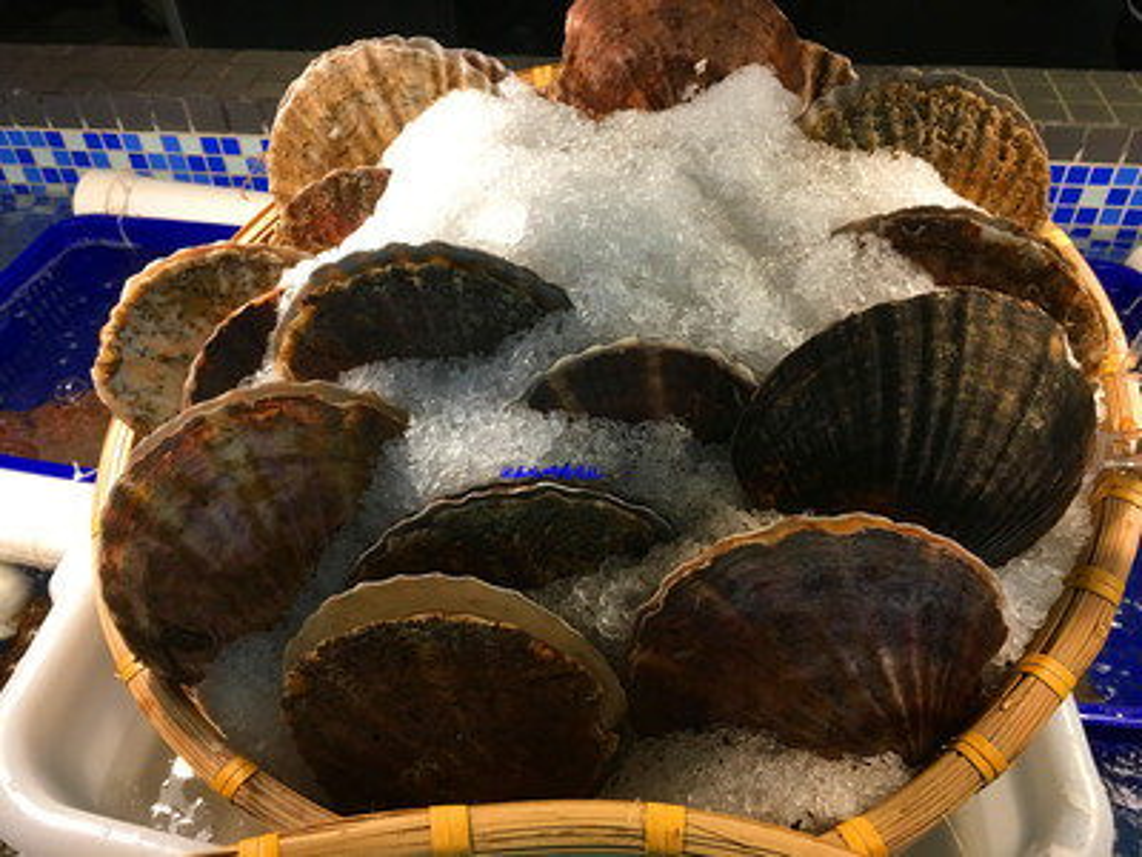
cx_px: 571
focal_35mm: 29
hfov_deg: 61.7
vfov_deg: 48.2
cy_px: 428
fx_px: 957
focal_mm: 4.15
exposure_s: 1/17
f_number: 2.2
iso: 50
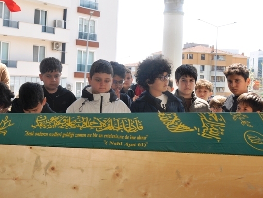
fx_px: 388
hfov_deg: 37.2
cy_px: 74
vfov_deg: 28.5
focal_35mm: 51
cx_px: 95
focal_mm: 24
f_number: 10
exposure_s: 1/200
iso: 200
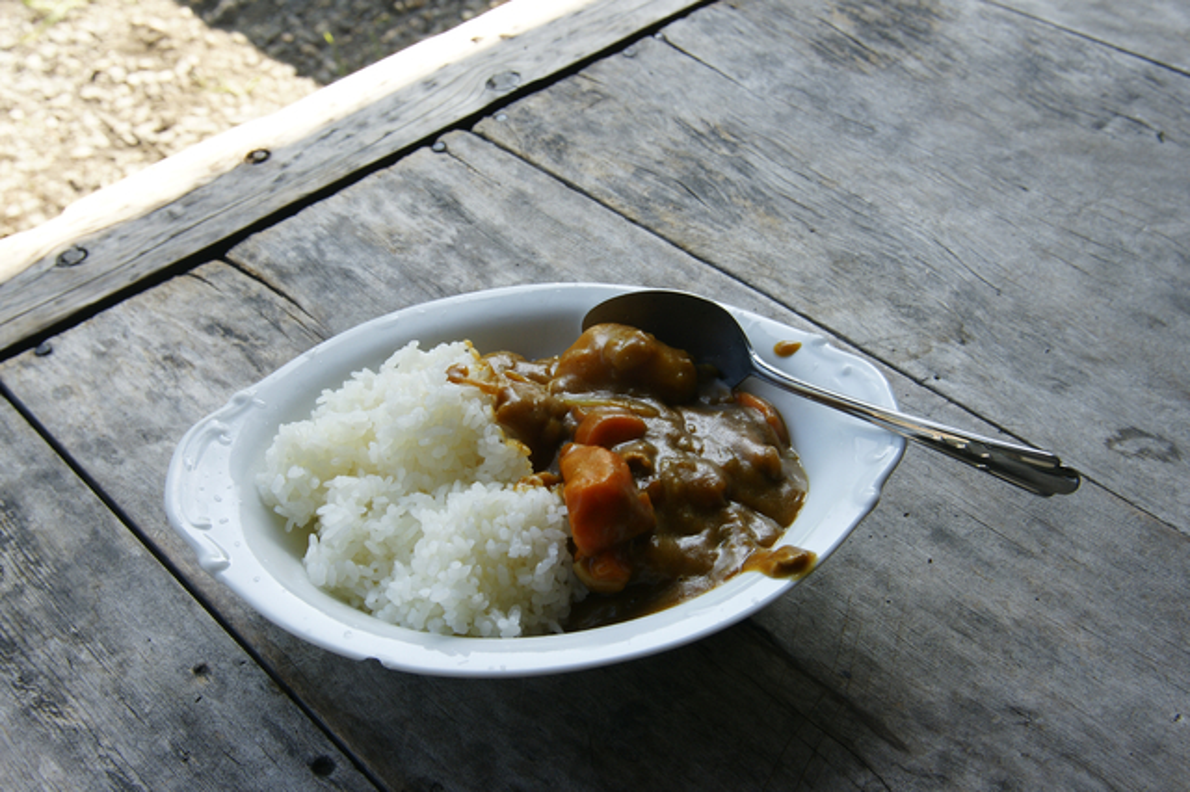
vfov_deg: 34.2
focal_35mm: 39
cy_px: 396
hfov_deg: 49.6
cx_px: 595
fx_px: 1288
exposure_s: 1/20
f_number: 10
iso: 200
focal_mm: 26
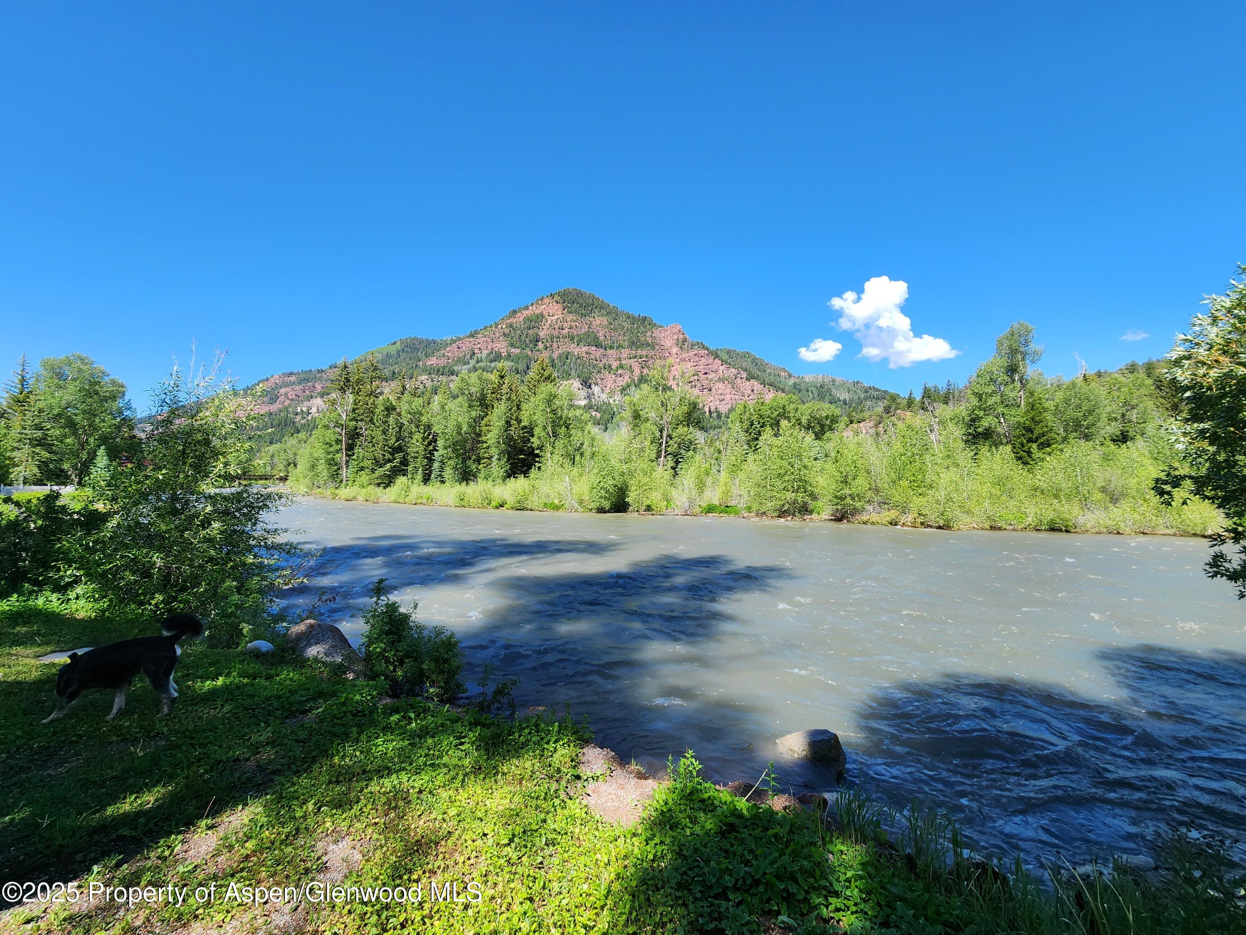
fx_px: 468
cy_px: 468
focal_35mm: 13
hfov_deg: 106.2
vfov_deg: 89.9
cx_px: 623
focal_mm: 2.2
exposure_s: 1/841
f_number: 2.2
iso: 50
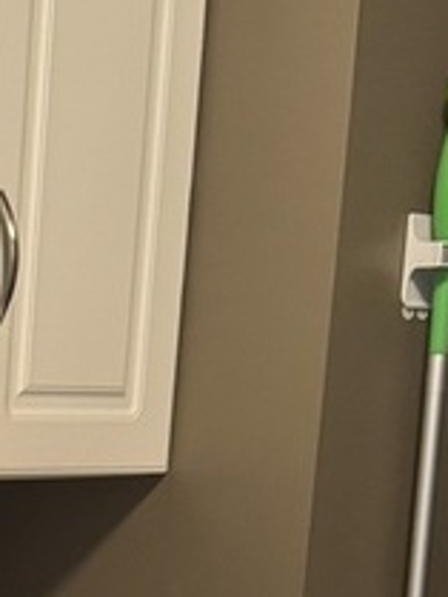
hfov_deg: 11.4
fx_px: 2138
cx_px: -243
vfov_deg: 14.8
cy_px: 877
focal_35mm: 124
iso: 500
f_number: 1.78
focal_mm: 6.86
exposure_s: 1/60
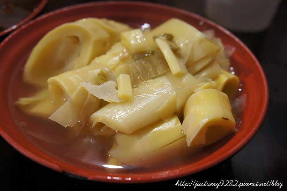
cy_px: 96
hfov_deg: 51.3
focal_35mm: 38
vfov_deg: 35.5
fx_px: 299
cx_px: 144
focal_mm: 25
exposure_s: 1/40
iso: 1000
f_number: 4
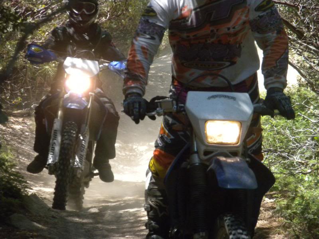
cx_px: 160
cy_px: 120
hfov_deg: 8.3
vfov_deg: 6.2
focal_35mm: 238
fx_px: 2193
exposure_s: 1/594
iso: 400
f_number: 5.2
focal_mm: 42.1
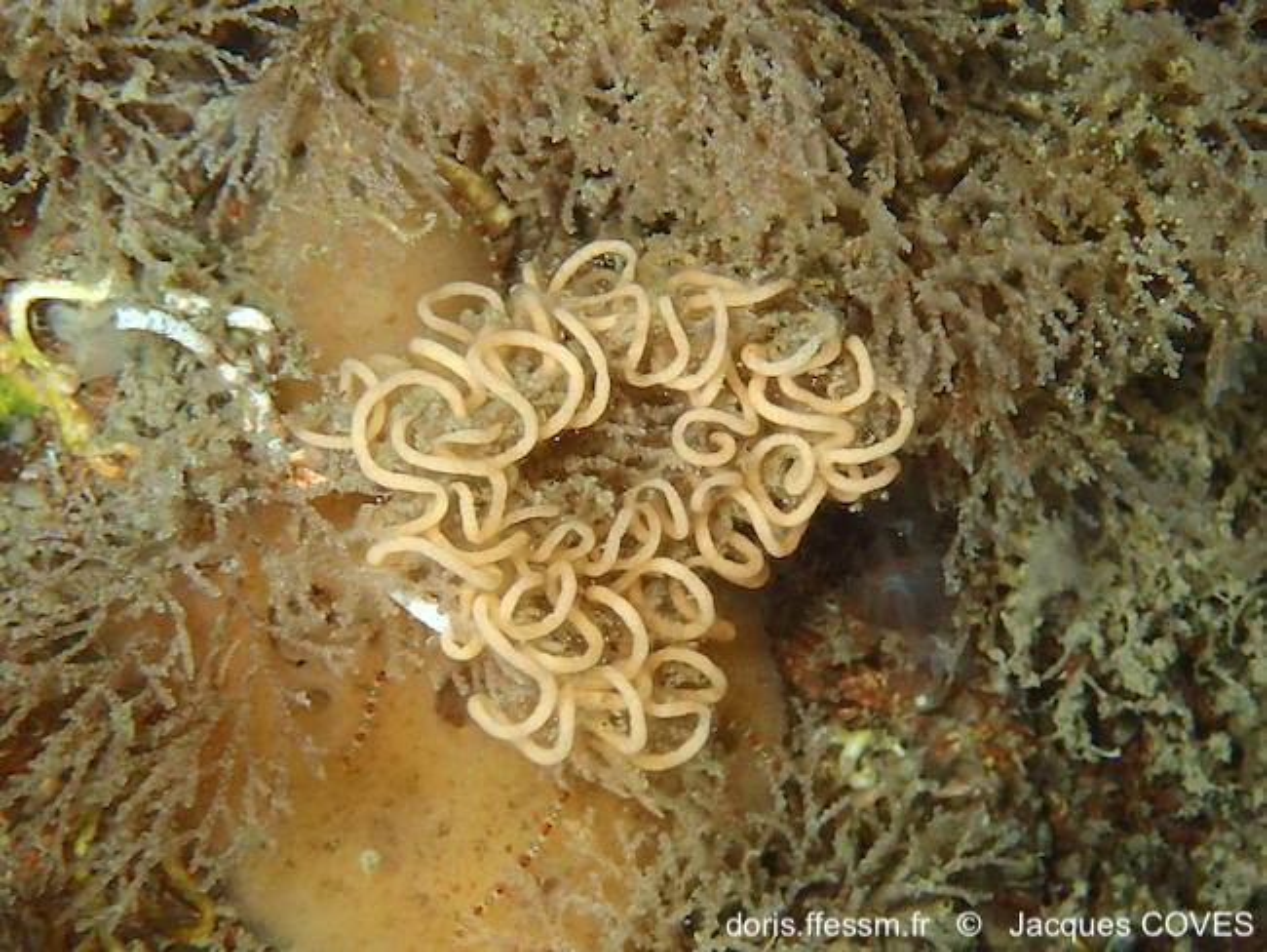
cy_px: 476
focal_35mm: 70
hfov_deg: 27.8
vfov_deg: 21.0
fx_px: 2563
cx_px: 634
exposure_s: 1/125
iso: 200
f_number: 5.6
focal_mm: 12.6
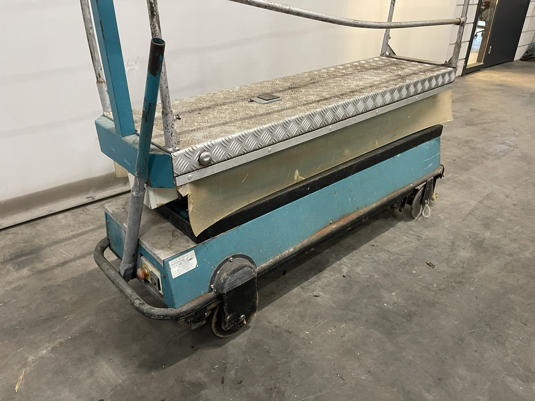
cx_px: 268
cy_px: 200
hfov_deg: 69.4
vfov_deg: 54.9
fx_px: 386
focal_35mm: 25
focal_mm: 5.1
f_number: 1.6
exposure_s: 1/50
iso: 500
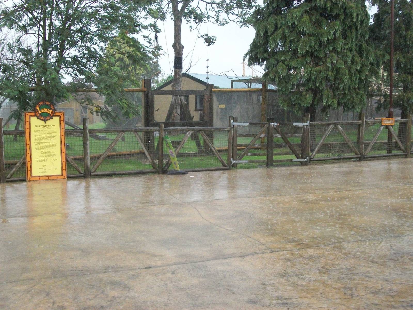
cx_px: 206
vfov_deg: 29.1
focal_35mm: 50
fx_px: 597
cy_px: 155
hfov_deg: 38.2
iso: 452
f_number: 3.6
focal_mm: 8.8
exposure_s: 1/500
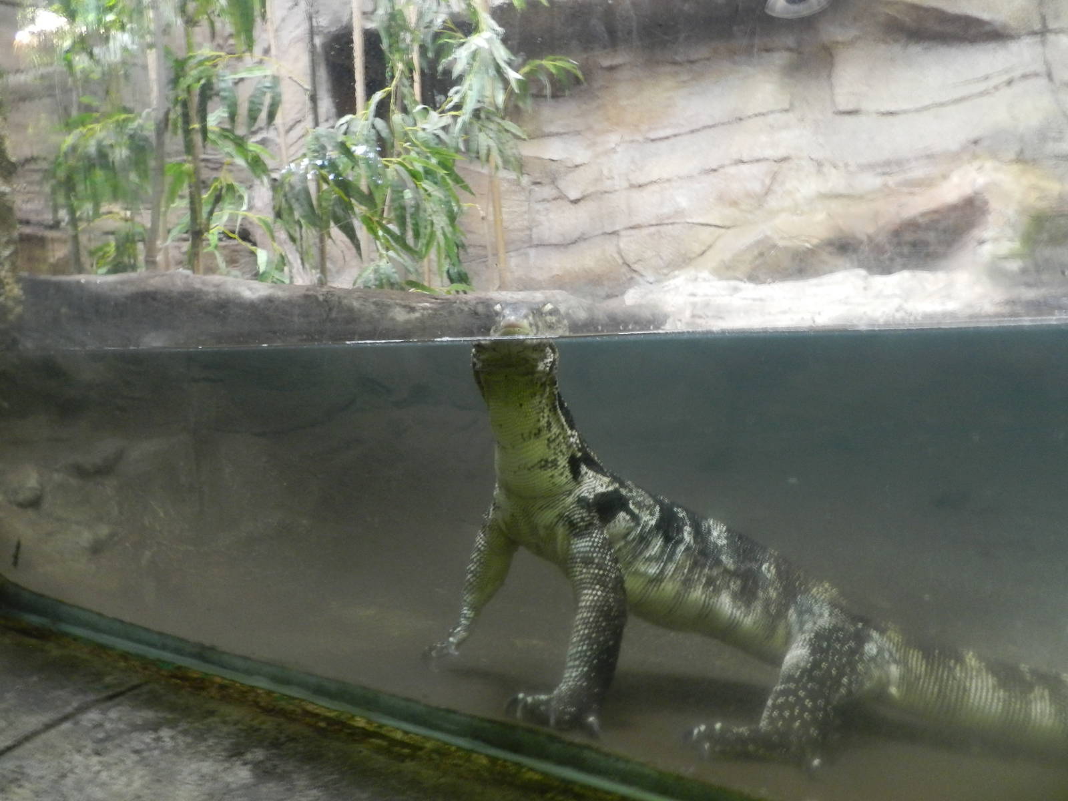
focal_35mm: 23
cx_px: 534
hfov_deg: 73.9
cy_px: 400
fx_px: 710
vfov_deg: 58.9
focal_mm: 4
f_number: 3.4
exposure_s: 1/6
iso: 400
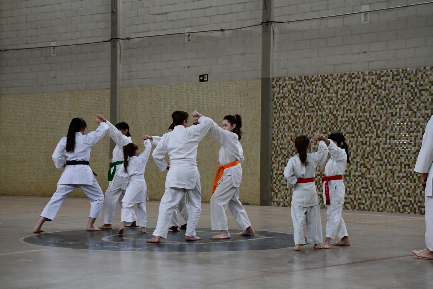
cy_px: 144
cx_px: 216
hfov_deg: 28.1
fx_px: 866
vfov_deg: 18.9
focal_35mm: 72
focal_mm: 48
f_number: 8
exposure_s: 1/60
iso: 3200
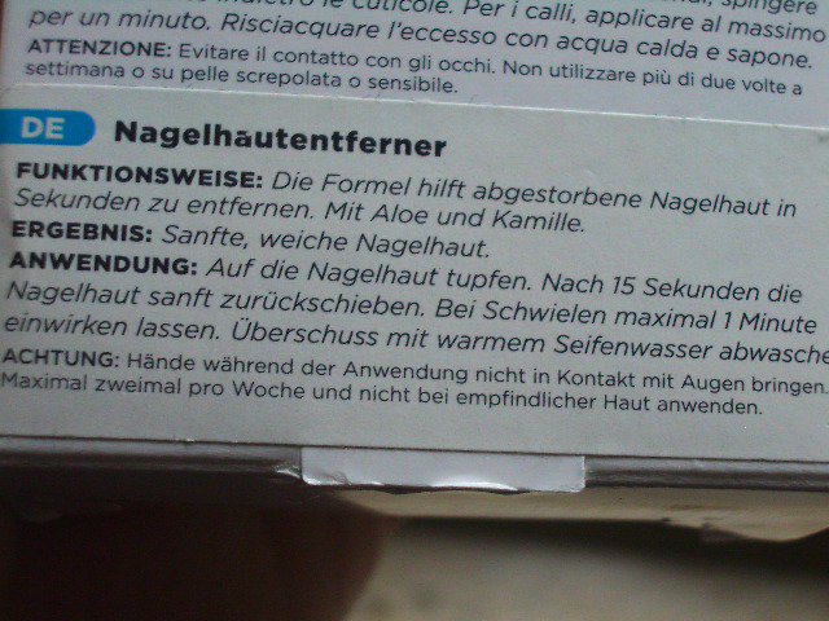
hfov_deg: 31.2
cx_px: 414
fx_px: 1485
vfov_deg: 23.7
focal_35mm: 62
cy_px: 310
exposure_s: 1/30
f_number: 3.5
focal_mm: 10.2
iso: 200
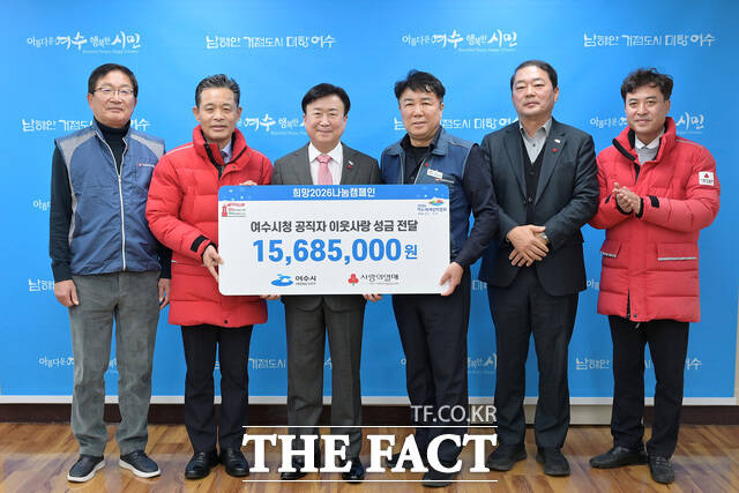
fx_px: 801
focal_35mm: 39
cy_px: 246
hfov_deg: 49.5
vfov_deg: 34.2
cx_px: 370
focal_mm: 39
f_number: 4.5
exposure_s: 1/160
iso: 1000
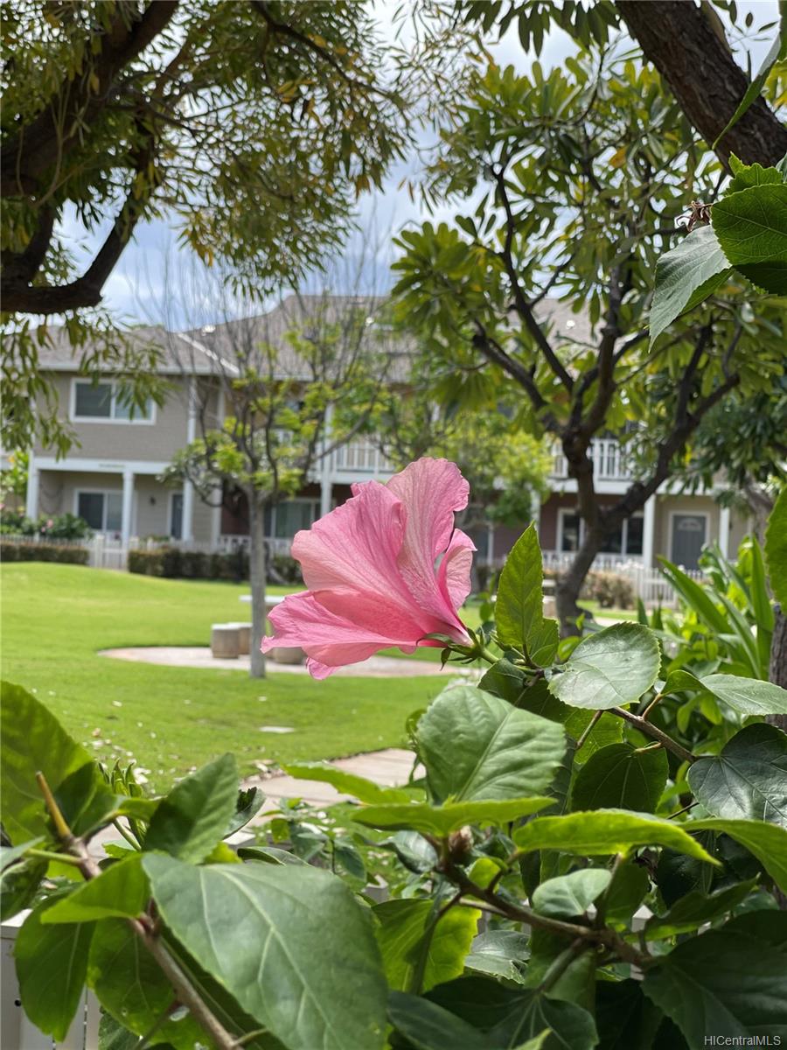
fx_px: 1940
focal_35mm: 64
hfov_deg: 22.9
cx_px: 394
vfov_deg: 30.3
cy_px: 525
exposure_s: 1/389
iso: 20
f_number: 2.2
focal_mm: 7.5
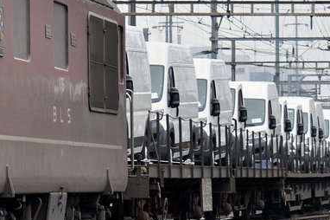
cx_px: -8
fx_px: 3022
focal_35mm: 330
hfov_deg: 6.2
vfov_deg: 4.2
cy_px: 9
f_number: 4
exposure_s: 1/800
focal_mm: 70
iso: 400
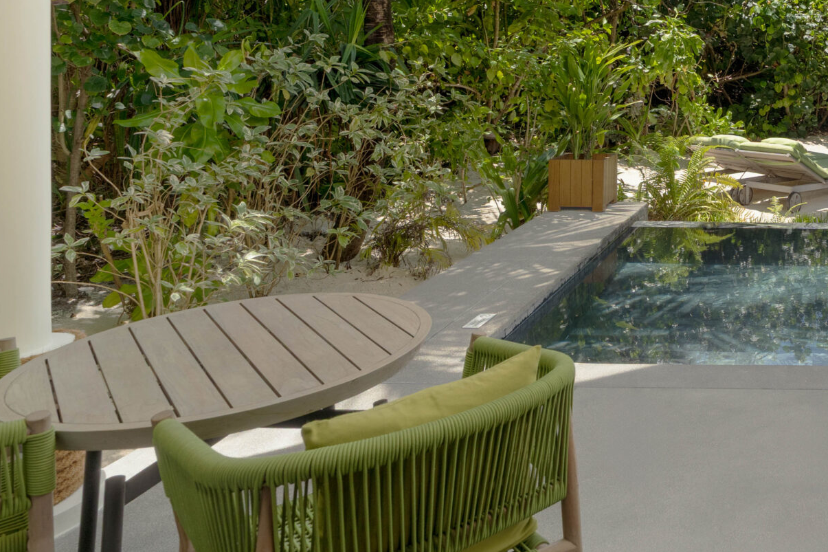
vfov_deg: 36.0
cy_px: 35
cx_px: 811
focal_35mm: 34
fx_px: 782
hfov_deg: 47.3
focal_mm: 16
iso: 320
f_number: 8
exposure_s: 1/800
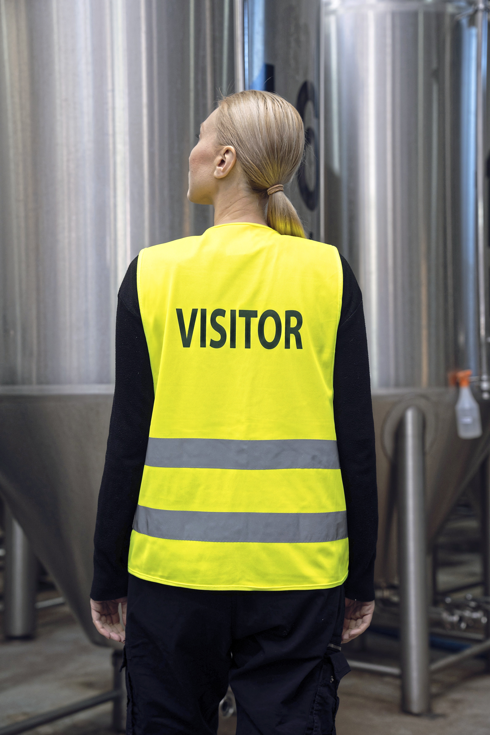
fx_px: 1123
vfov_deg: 36.2
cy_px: 368
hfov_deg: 24.6
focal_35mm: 55
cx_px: 245
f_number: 3.5
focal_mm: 55
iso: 640
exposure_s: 1/125
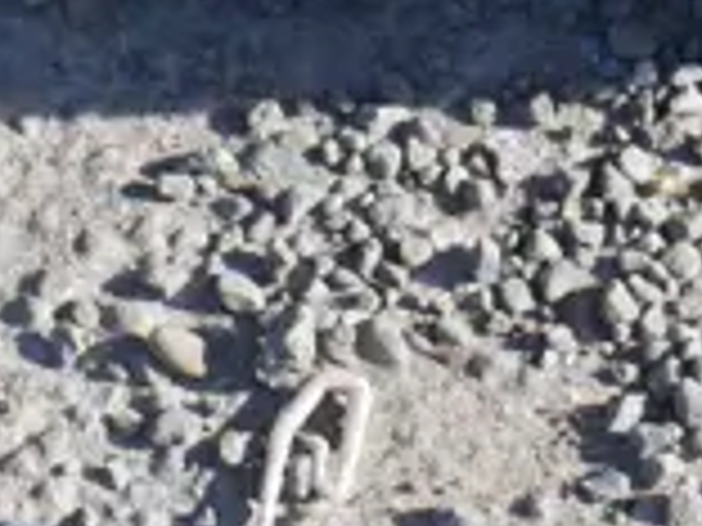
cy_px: -1185
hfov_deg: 4.8
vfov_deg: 3.6
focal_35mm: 406
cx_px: 1552
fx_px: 8234
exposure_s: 1/200
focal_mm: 31
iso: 200
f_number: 7.1
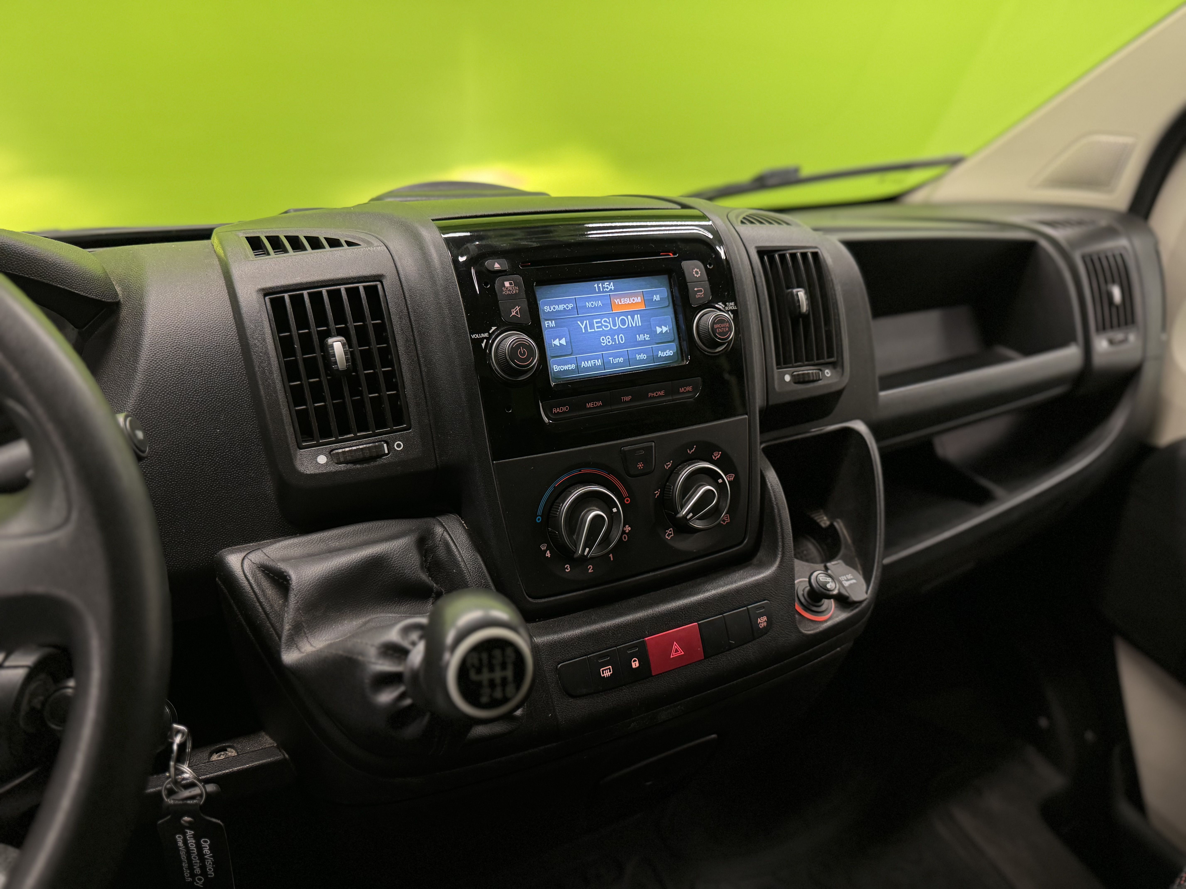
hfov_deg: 71.6
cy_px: 444
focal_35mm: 24
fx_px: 822
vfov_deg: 56.8
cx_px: 593
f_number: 1.78
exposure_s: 1/100
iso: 200
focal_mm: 6.76
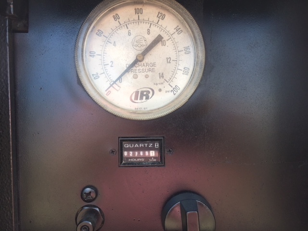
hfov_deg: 61.7
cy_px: 116
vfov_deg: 48.2
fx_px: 258
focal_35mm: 29
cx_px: 154
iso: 32
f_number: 2.2
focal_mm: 4.15
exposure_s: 1/214
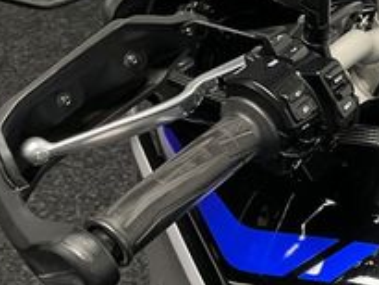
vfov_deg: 18.2
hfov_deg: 22.0
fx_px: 887
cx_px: 475
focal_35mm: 81
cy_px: 122
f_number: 1.6
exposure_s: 1/50
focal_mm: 5.1
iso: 125
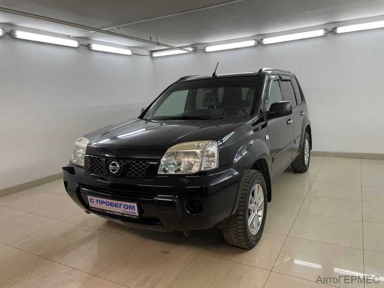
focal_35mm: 26
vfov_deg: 53.1
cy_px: 144
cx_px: 192
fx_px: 288
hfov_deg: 67.3
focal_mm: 4.2
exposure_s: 1/100
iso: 50
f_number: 1.6
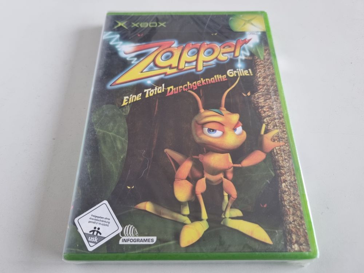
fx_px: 273
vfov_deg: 53.1
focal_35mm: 26
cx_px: 182
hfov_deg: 67.3
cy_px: 136
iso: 200
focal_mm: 5.4
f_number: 1.8
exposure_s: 1/50
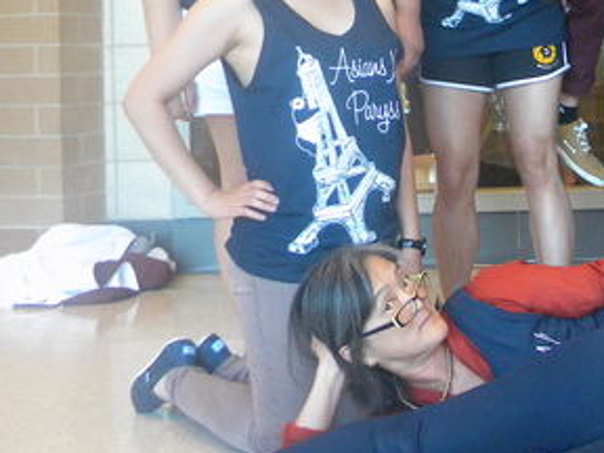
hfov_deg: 25.0
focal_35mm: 70
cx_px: 732
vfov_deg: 20.8
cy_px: 92
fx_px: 1221
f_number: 3.5
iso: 364
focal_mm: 5
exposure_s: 1/54
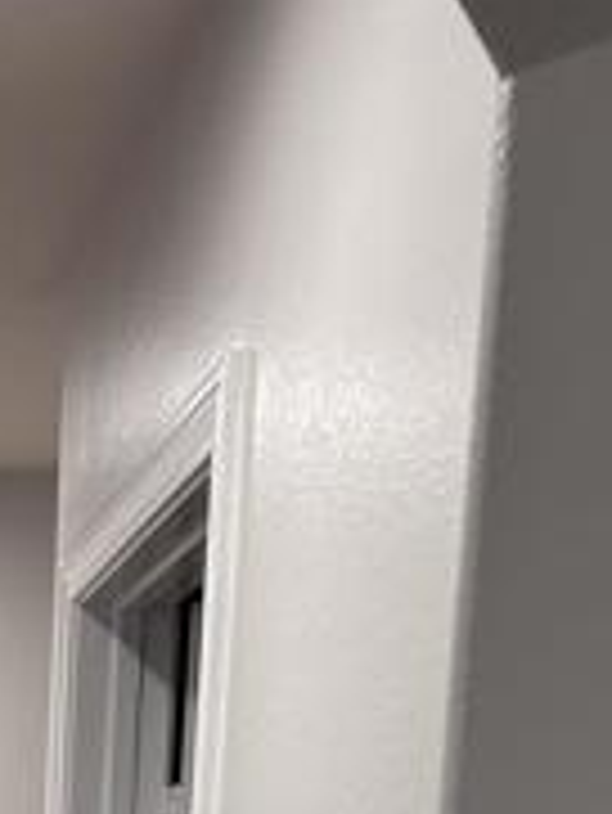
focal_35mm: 85
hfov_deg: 15.9
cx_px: -310
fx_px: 2001
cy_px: 1430
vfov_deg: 18.4
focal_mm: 6.86
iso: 160
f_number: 1.78
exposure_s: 1/120
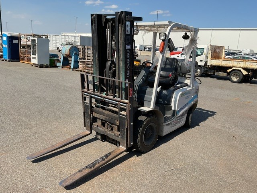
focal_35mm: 29
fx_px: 215
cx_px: 128
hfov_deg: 61.7
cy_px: 96
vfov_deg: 48.2
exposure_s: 1/1848
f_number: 1.8
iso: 16
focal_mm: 3
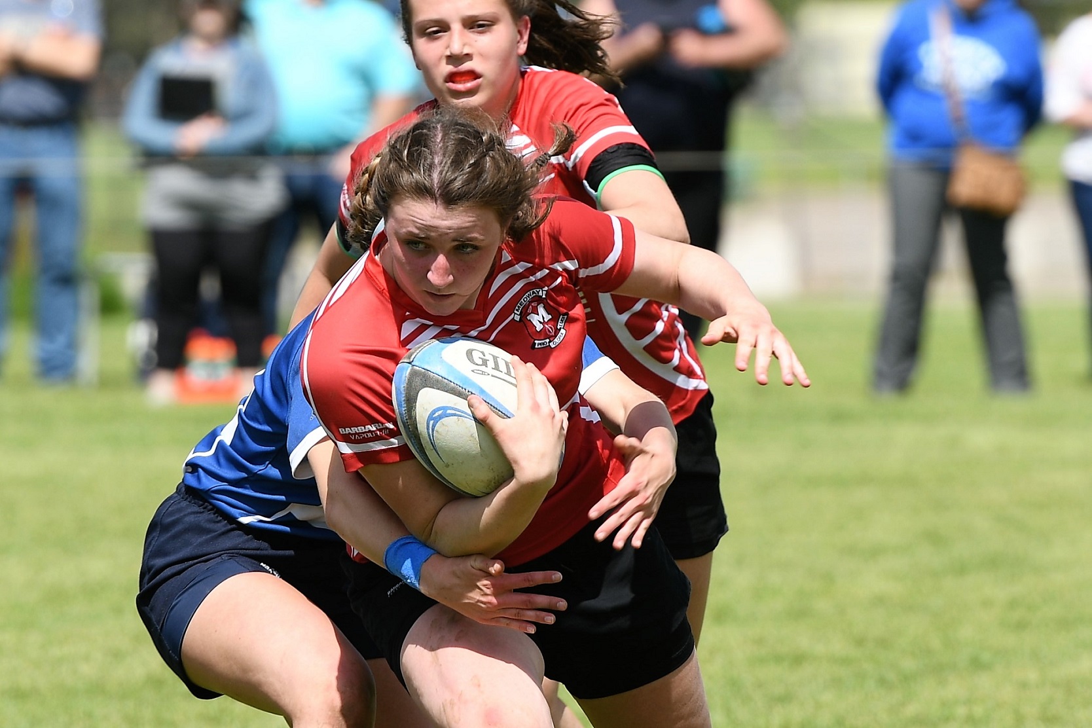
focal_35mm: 300
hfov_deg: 6.9
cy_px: 364
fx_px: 9099
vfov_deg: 4.6
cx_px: 546
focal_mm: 200
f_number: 4
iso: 100
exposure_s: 1/1000
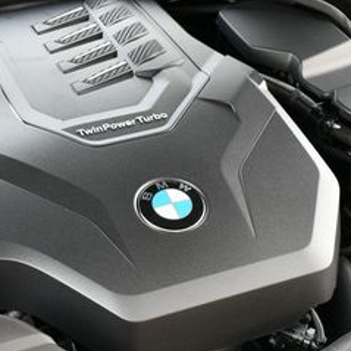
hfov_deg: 18.8
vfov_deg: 19.1
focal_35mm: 91
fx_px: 1044
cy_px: 181
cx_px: 51
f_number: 3.5
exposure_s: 1/30
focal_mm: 20
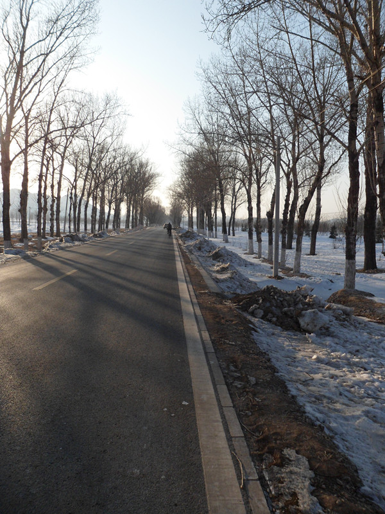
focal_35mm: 26
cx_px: 192
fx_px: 386
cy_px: 257
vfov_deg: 67.3
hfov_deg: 53.1
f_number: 3.3
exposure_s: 1/1000
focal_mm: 4.9
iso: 80
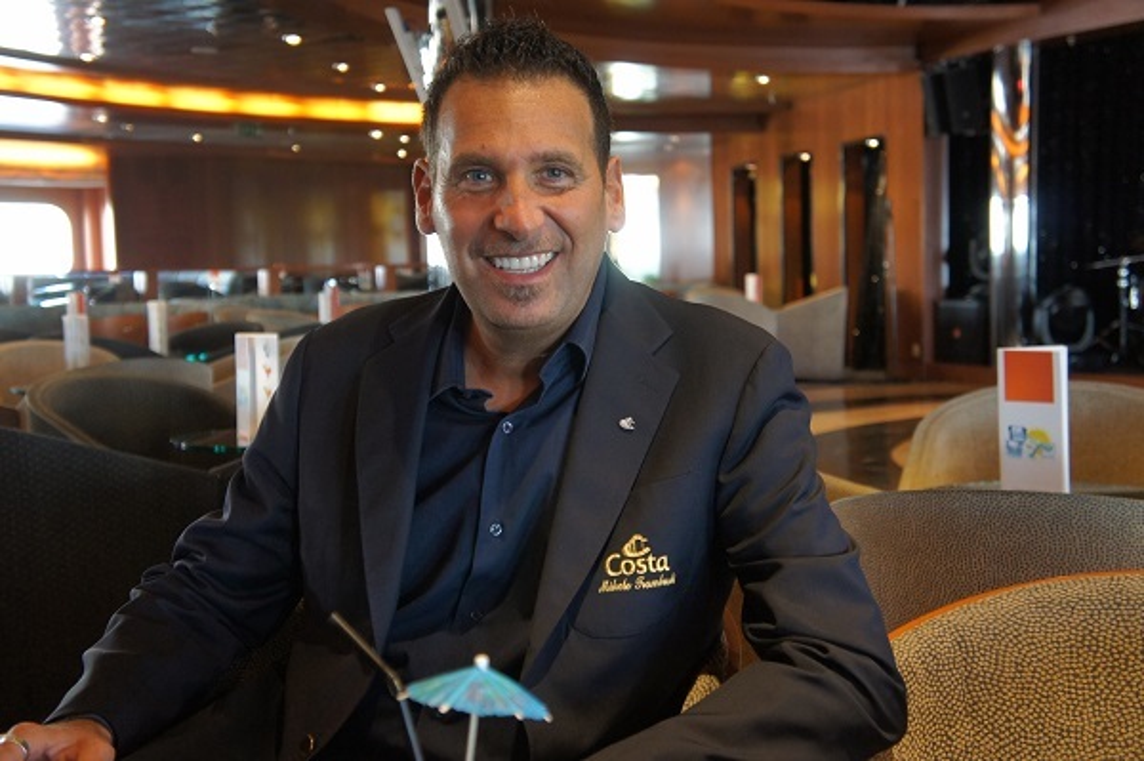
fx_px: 1572
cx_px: 572
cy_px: 380
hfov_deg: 40.0
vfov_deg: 27.2
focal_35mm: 50
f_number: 4.5
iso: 1600
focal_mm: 33
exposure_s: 1/40
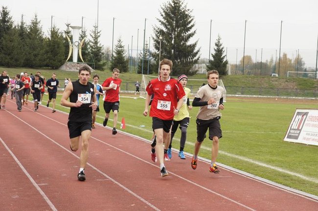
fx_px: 927
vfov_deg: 13.0
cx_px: 159
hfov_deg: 19.5
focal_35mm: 105
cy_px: 106
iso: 1600
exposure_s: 1/800
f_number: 6.3
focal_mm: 70
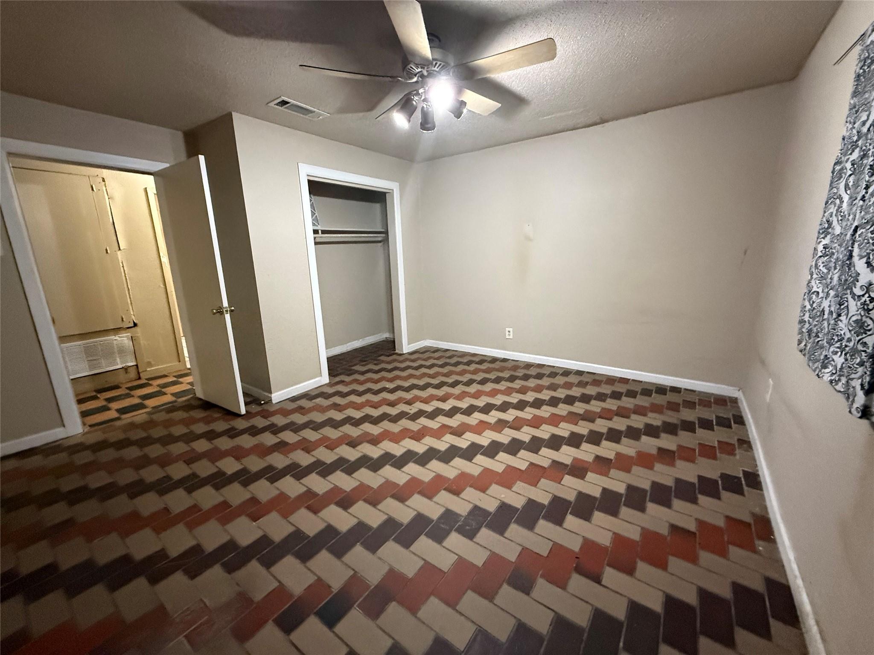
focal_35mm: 14
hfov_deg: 102.1
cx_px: 437
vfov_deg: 85.7
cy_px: 328
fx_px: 353
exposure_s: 1/60
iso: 1000
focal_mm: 2.22
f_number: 2.2
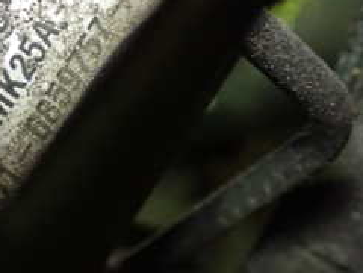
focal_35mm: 110
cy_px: 80
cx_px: 3
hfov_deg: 17.5
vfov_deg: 13.4
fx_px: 1154
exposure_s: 1/10
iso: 1000
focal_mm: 7.84
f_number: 2.9
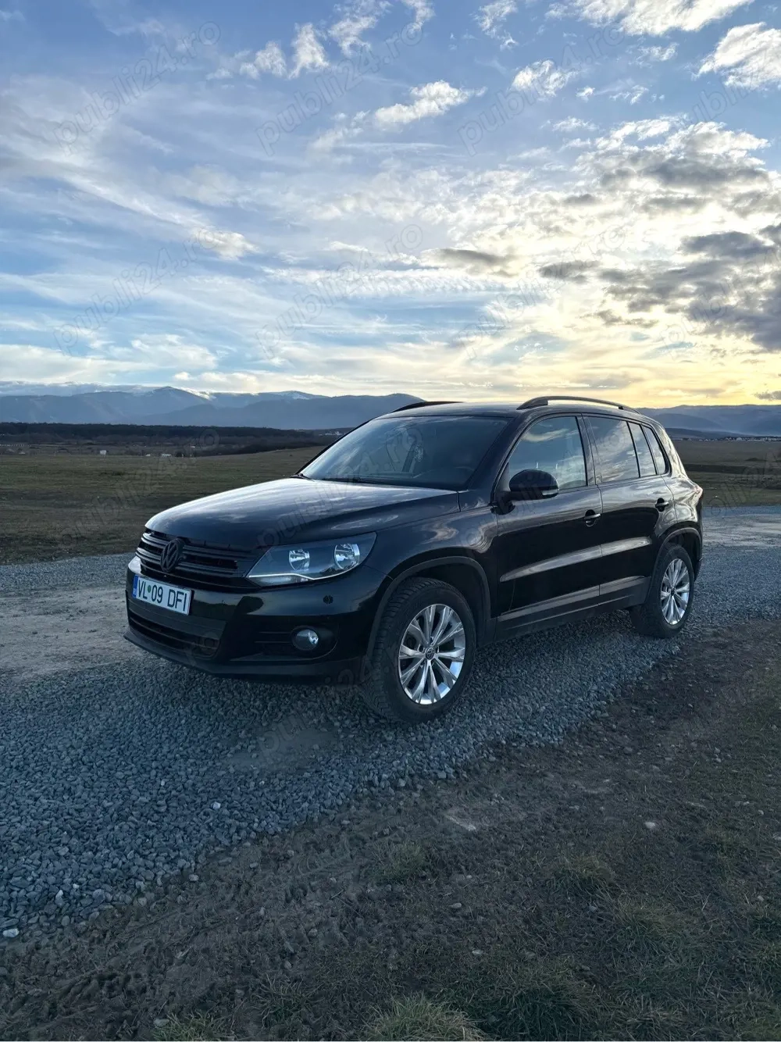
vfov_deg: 71.6
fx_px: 722
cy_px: 521
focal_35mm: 24
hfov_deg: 56.8
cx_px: 390
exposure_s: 1/4405
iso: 80
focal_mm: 6.76
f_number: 1.78
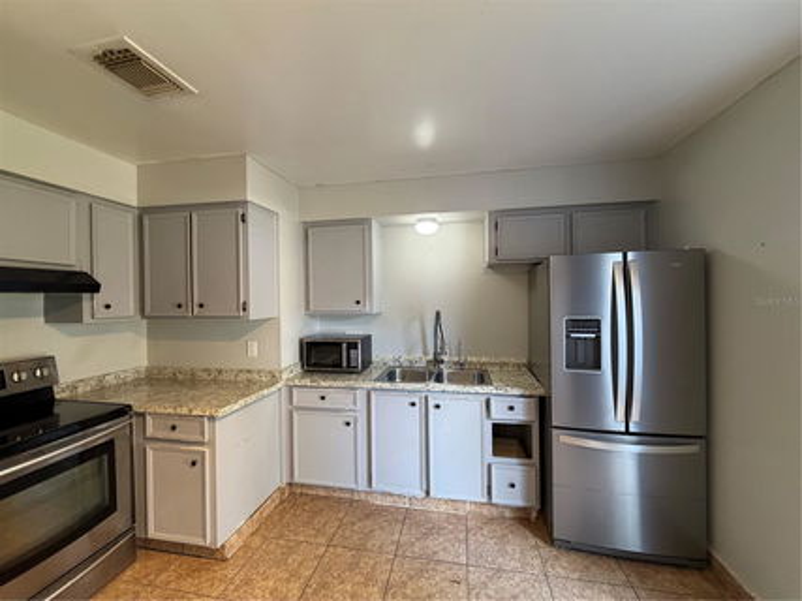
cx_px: 401
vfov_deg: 85.6
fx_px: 324
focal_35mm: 14
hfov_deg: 102.1
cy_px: 300
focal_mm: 2.22
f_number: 2.2
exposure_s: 1/60
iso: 320
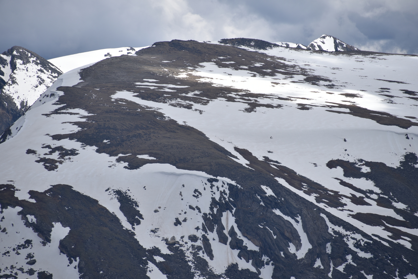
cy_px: 140
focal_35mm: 300
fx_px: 3484
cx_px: 209
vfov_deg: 4.6
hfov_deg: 6.9
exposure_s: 1/640
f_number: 8
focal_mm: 300
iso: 100
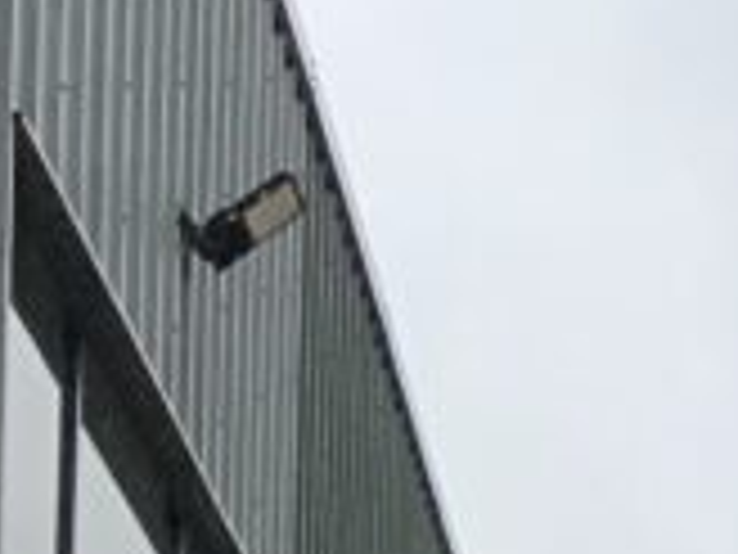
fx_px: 3859
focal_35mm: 181
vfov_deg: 7.3
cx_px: 1814
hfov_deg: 9.6
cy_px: 1630
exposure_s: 1/67
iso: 64
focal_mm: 3
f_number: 1.8
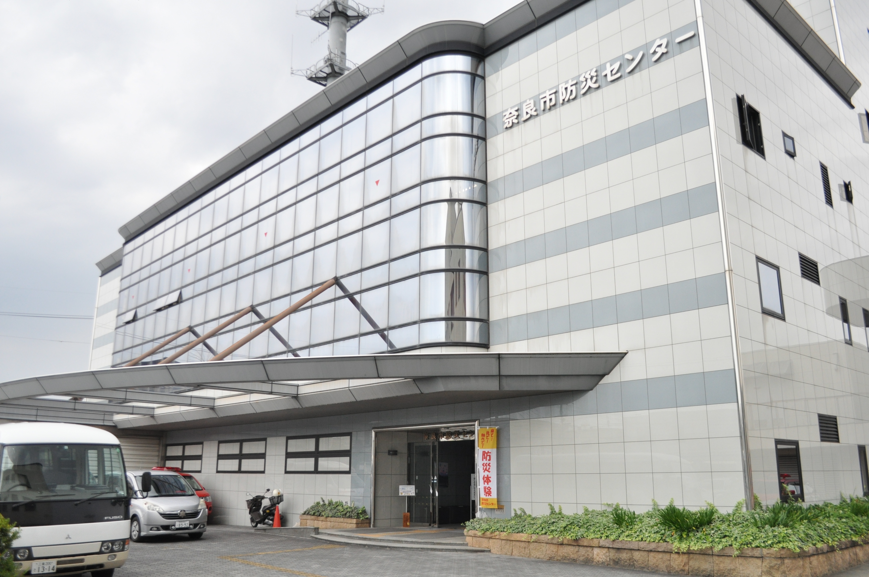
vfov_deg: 43.5
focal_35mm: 30
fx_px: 723
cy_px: 288
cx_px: 434
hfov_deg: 62.0
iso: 800
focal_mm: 20
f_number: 4.5
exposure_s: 1/2000
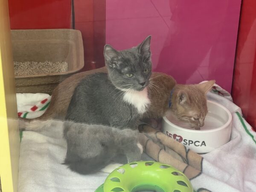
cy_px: 96
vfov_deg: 19.1
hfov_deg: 25.3
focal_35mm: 77
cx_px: 128
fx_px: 569
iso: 160
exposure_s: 1/99
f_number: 2.8
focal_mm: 9
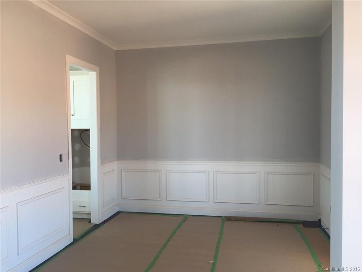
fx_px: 303
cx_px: 181
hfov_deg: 61.7
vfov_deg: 48.2
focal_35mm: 29
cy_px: 136
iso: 40
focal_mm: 4.15
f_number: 2.2
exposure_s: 1/30
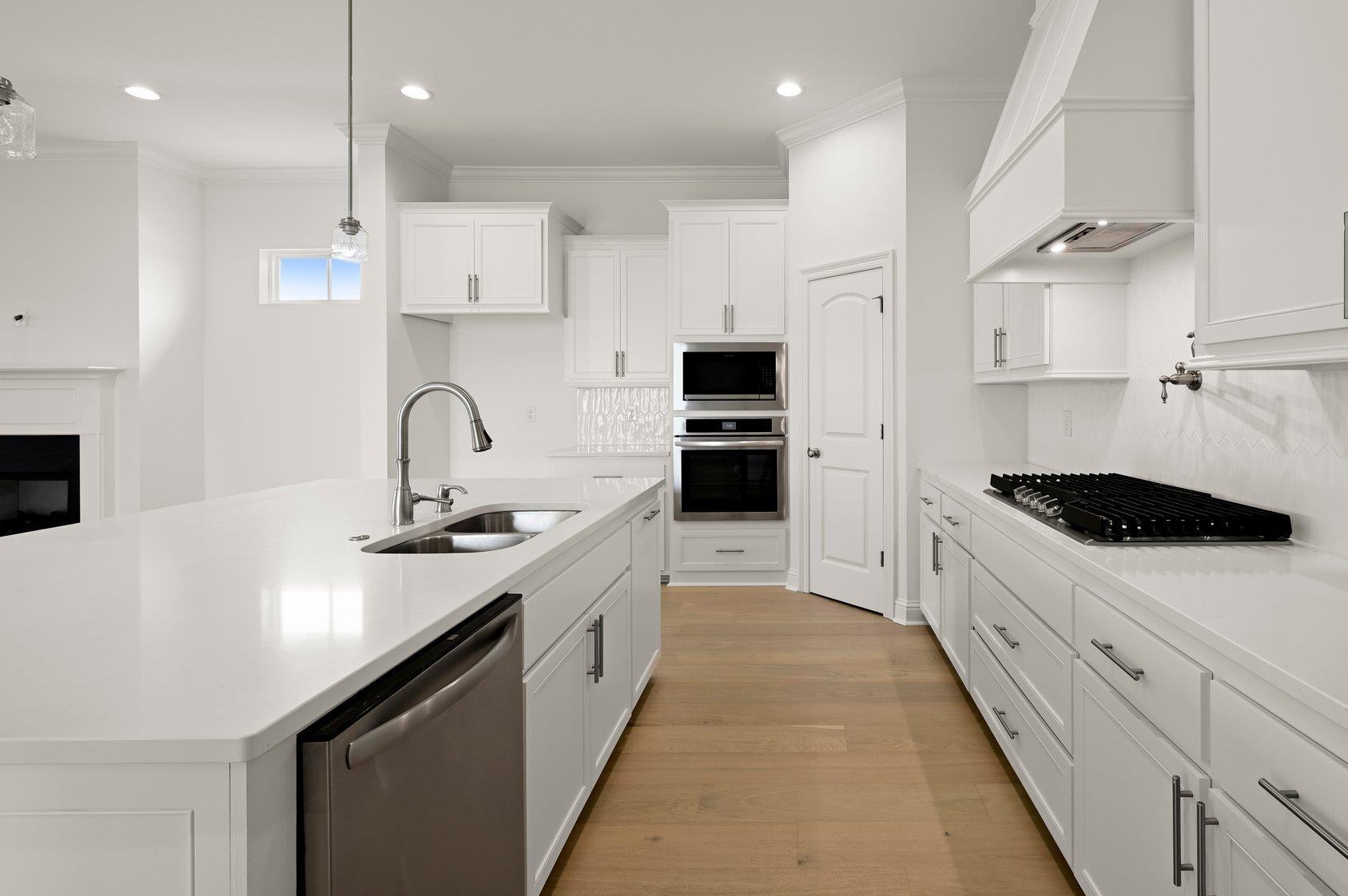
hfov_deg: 92.2
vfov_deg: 70.0
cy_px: 387
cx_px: 805
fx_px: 636
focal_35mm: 17
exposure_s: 1/5
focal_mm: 14
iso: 200
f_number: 10
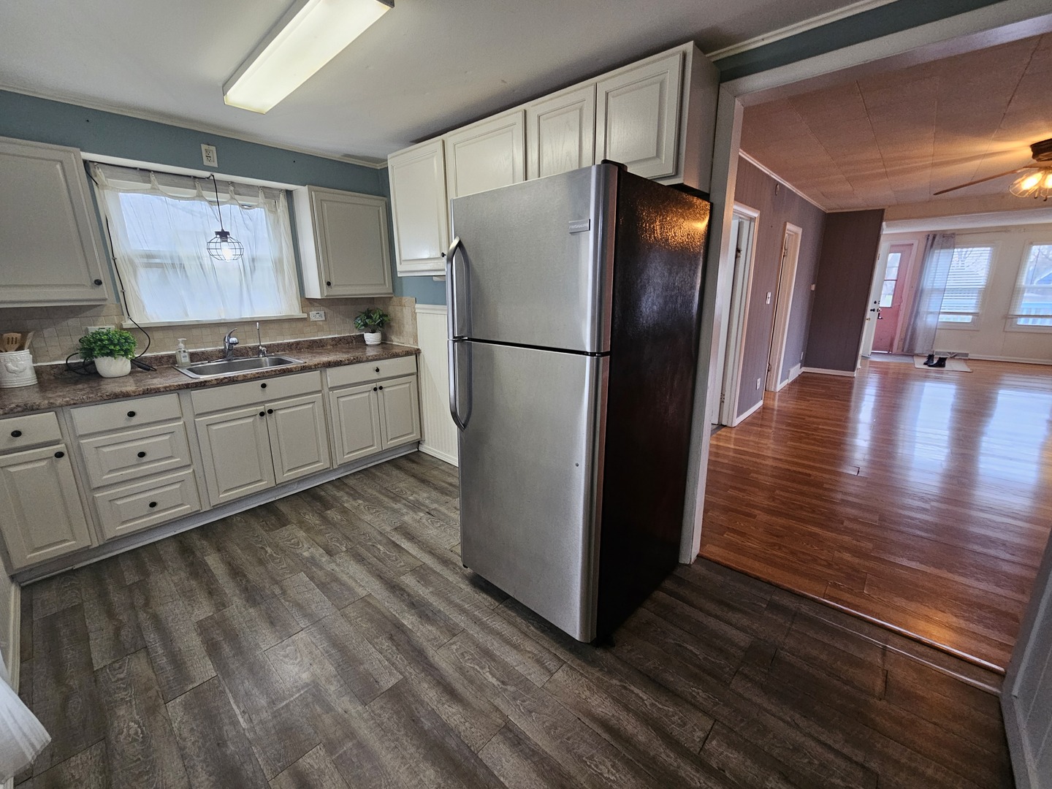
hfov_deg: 106.2
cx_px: 526
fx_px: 395
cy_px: 394
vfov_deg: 89.9
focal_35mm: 13
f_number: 2.2
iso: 320
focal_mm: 2.2
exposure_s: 1/60
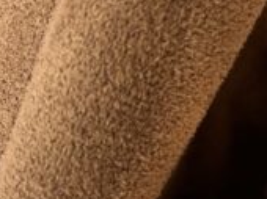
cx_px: 366
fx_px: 709
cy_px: 248
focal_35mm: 92
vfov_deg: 15.4
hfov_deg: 19.4
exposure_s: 1/107
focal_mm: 5.1
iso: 125
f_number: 1.6
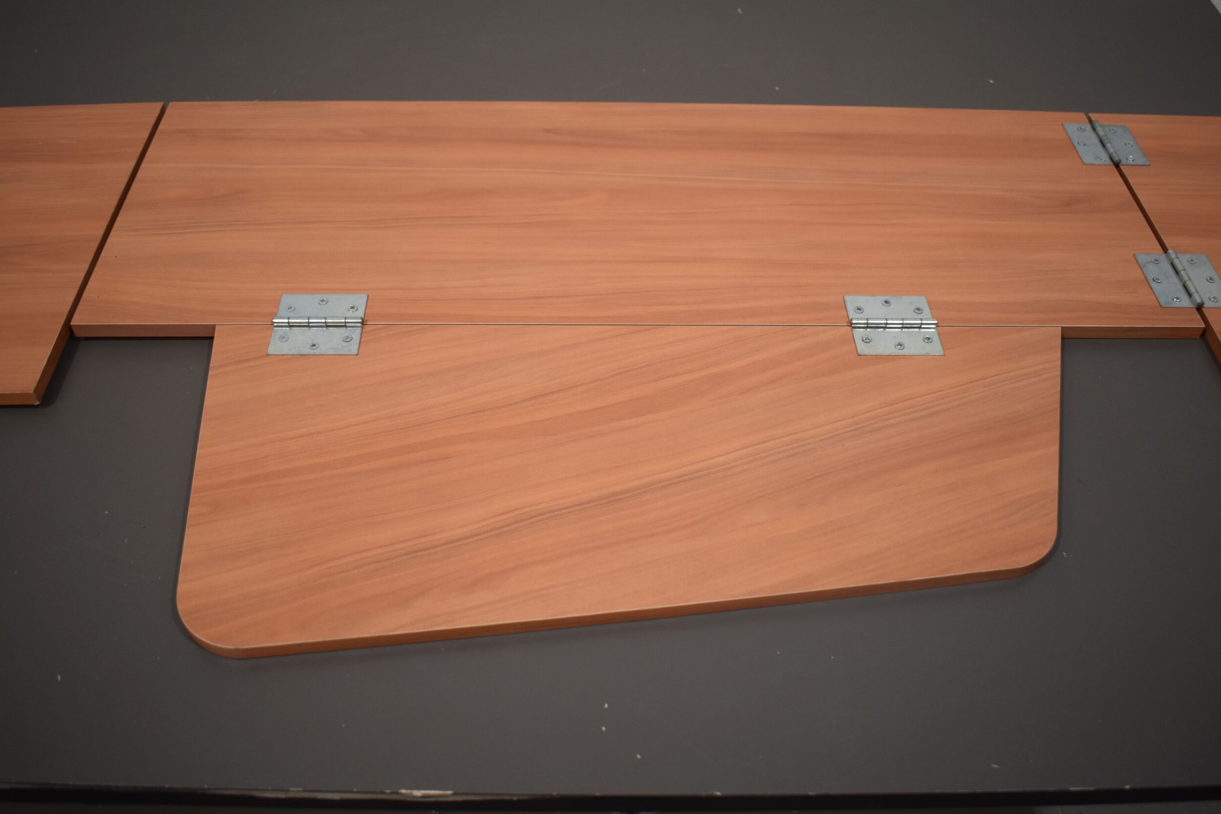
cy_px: 411
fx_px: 1103
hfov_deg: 57.9
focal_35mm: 33
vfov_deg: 40.5
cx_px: 624
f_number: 3.8
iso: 560
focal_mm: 21
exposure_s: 1/250
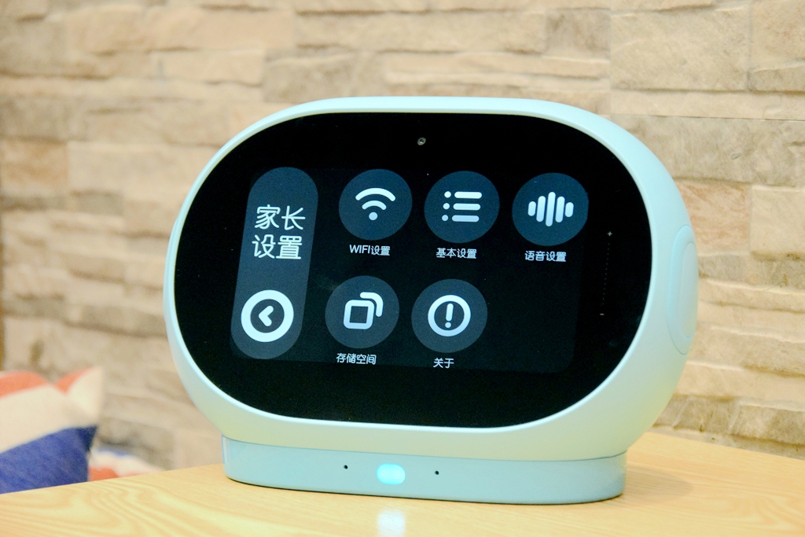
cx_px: 402
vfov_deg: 12.2
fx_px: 2516
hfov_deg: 18.2
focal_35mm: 112
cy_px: 268
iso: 4500
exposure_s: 1/60
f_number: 5.3
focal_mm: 75
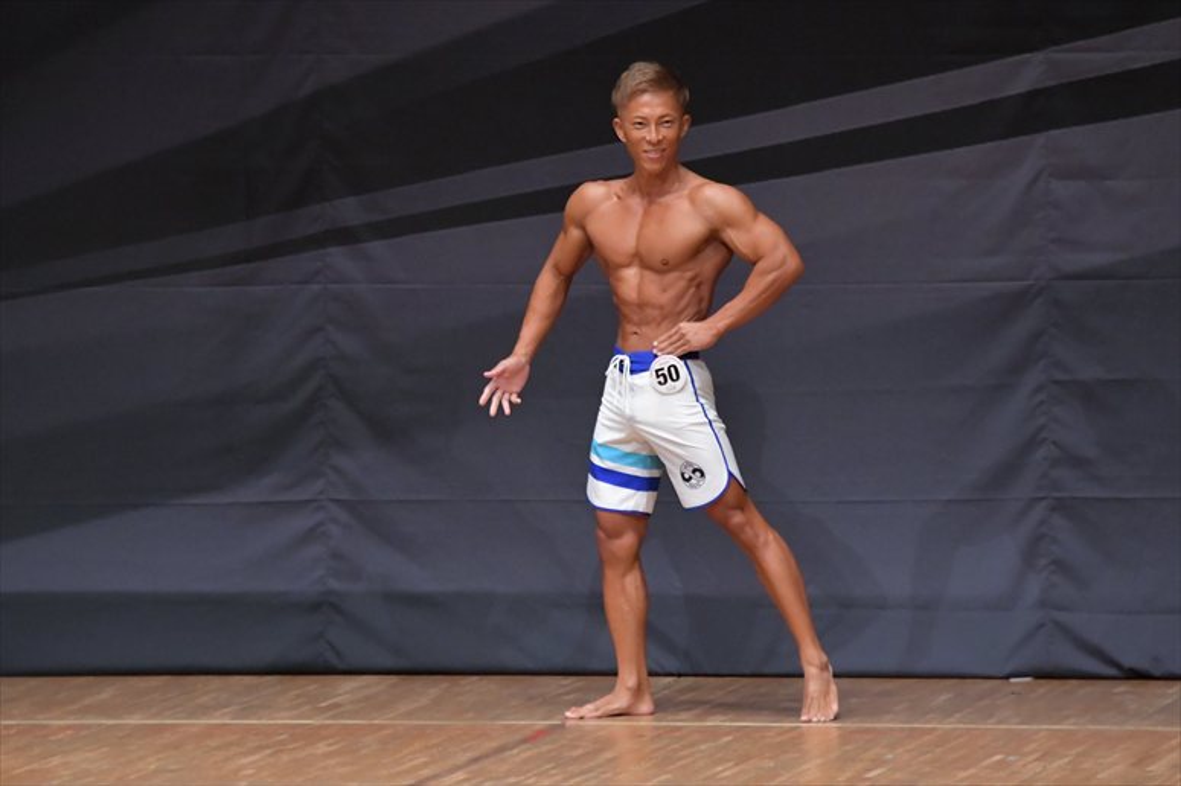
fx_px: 10329
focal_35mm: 315
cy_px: 393
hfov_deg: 6.5
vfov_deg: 4.4
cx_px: 590
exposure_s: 1/400
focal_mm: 210
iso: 6400
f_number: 5.6
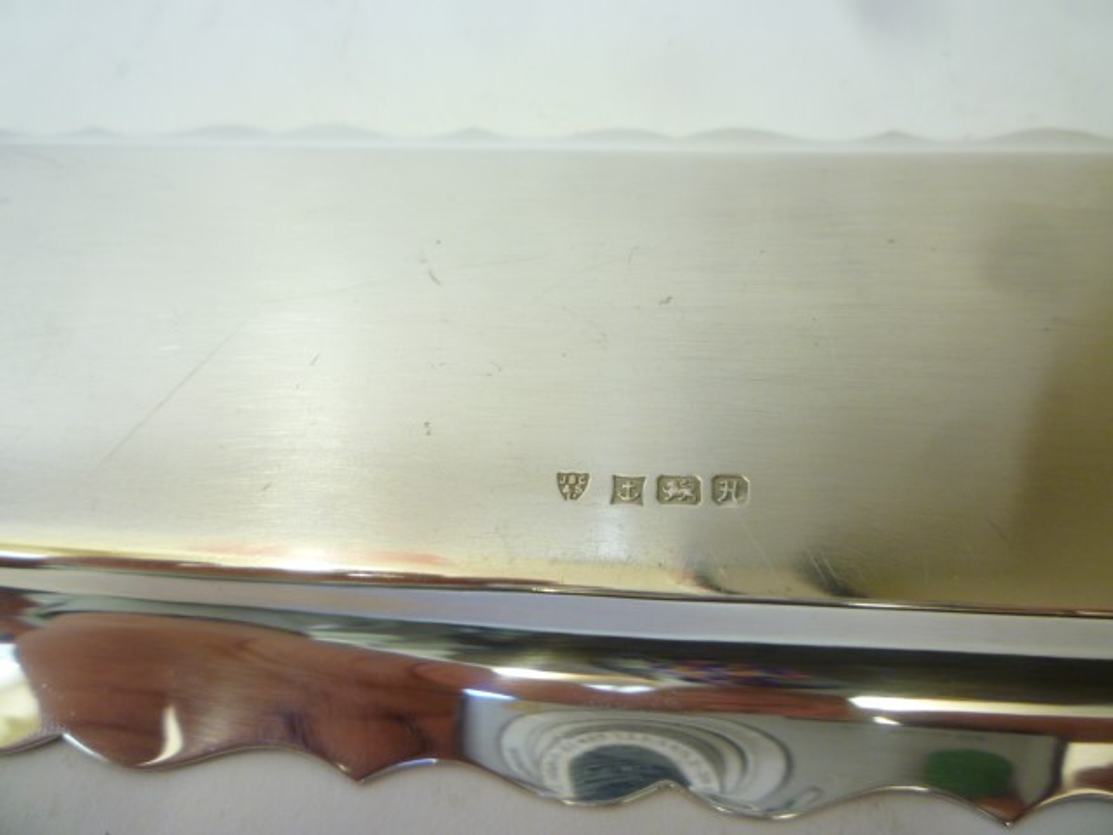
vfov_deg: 48.2
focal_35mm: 29
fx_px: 932
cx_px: 556
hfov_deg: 61.7
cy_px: 418
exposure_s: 1/30
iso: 125
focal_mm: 5.2
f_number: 3.3
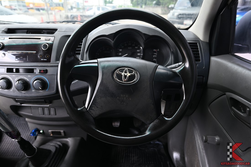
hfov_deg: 73.7
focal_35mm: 24
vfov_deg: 53.2
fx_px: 167
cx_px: 126
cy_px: 84
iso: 280
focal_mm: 24
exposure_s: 1/90
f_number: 5.6
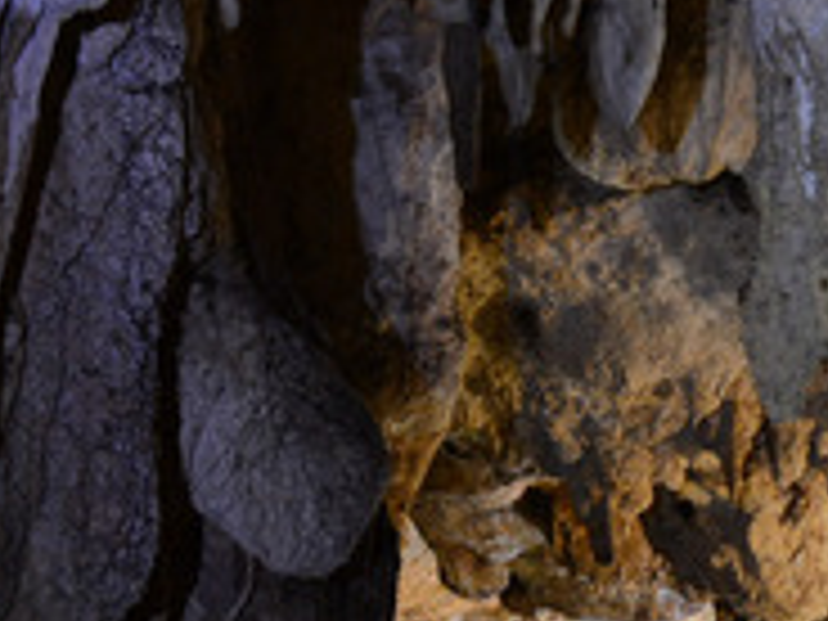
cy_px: 837
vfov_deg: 9.5
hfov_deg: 11.6
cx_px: 1652
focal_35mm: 153
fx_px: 3661
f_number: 8
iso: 400
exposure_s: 6
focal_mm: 25
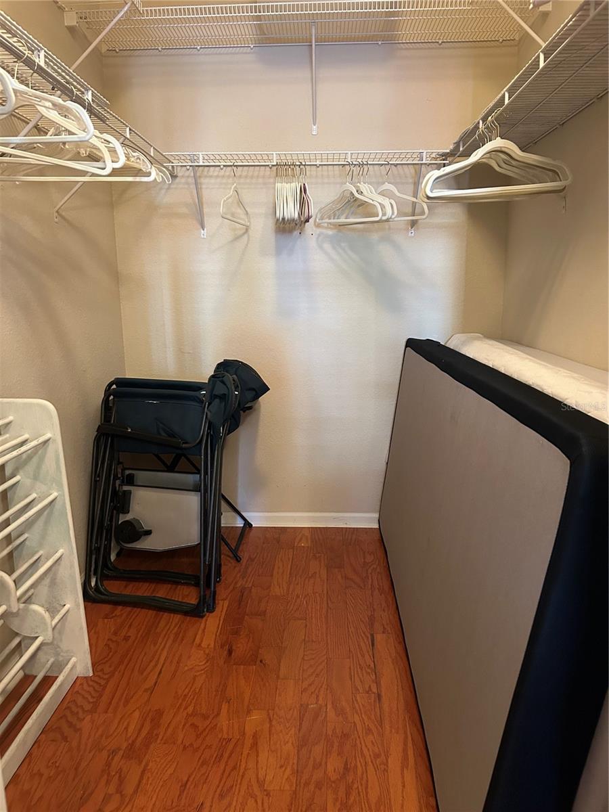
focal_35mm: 26
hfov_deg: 53.1
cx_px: 304
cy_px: 406
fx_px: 610
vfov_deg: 67.3
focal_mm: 5.7
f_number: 1.5
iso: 400
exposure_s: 1/40
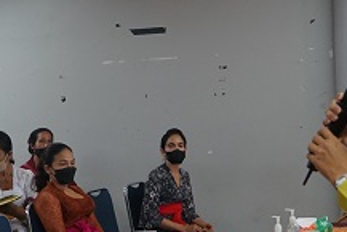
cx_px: 86
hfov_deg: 25.1
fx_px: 772
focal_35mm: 80
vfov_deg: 17.1
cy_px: 130
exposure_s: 1/160
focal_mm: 29
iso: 1600
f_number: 3.5
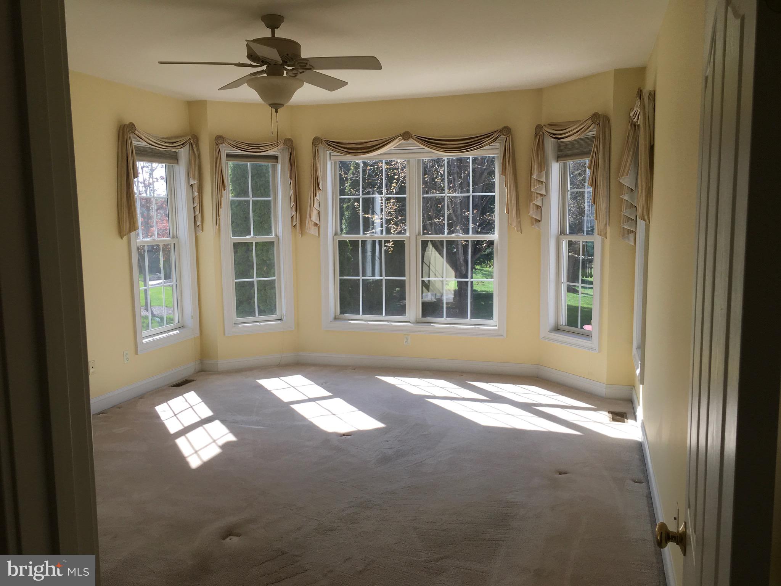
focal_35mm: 29
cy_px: 293
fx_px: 654
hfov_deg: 61.7
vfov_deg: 48.2
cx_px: 390
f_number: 2.2
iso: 25
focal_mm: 4.15
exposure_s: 1/238
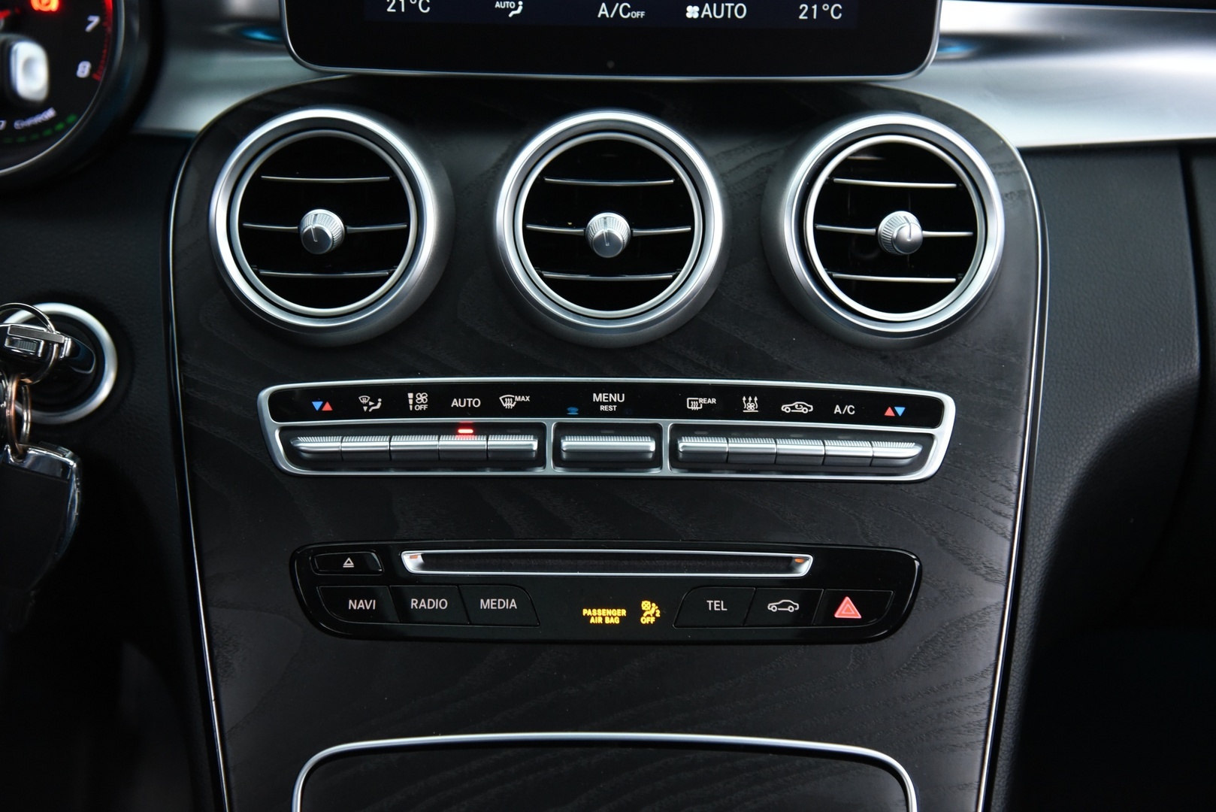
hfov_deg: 30.9
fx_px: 2196
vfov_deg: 20.9
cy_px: 406
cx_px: 608
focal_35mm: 65
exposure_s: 1/20
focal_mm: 65
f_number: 4
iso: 4000
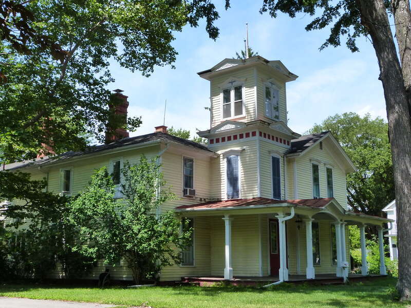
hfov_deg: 42.9
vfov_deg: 32.9
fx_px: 522
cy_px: 154
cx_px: 206
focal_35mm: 44
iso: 250
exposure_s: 1/250
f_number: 5.6
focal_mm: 7.9
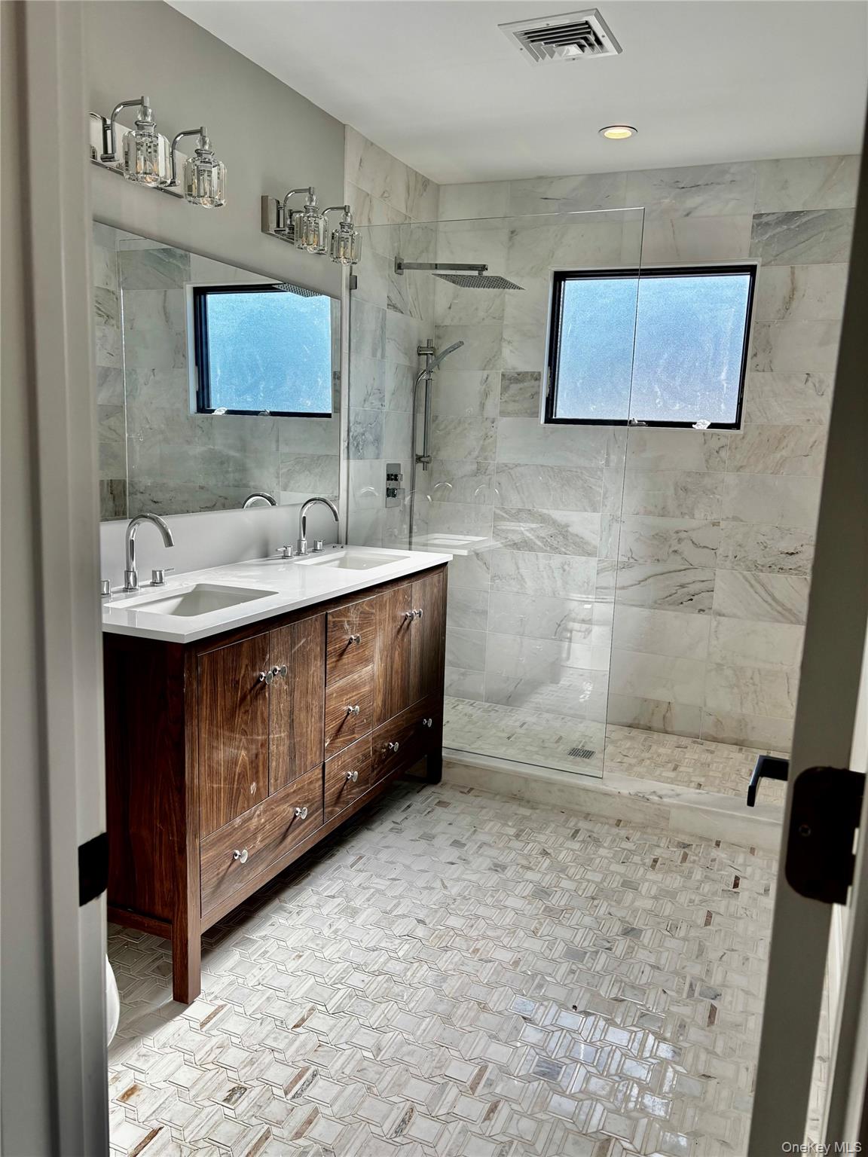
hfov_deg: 53.1
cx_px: 434
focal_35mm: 26
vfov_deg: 67.3
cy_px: 578
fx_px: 869
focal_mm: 5.96
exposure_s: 1/654
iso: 50
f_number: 1.6
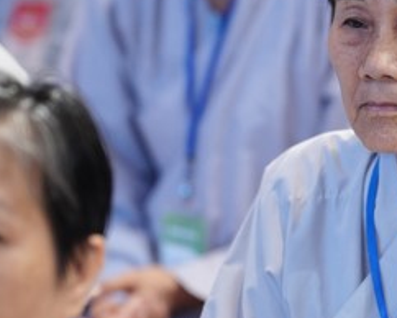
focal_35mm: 378
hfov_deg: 5.1
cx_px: 323
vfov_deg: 4.1
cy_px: 173
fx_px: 4445
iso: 2000
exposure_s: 1/100
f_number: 2.8
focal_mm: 150
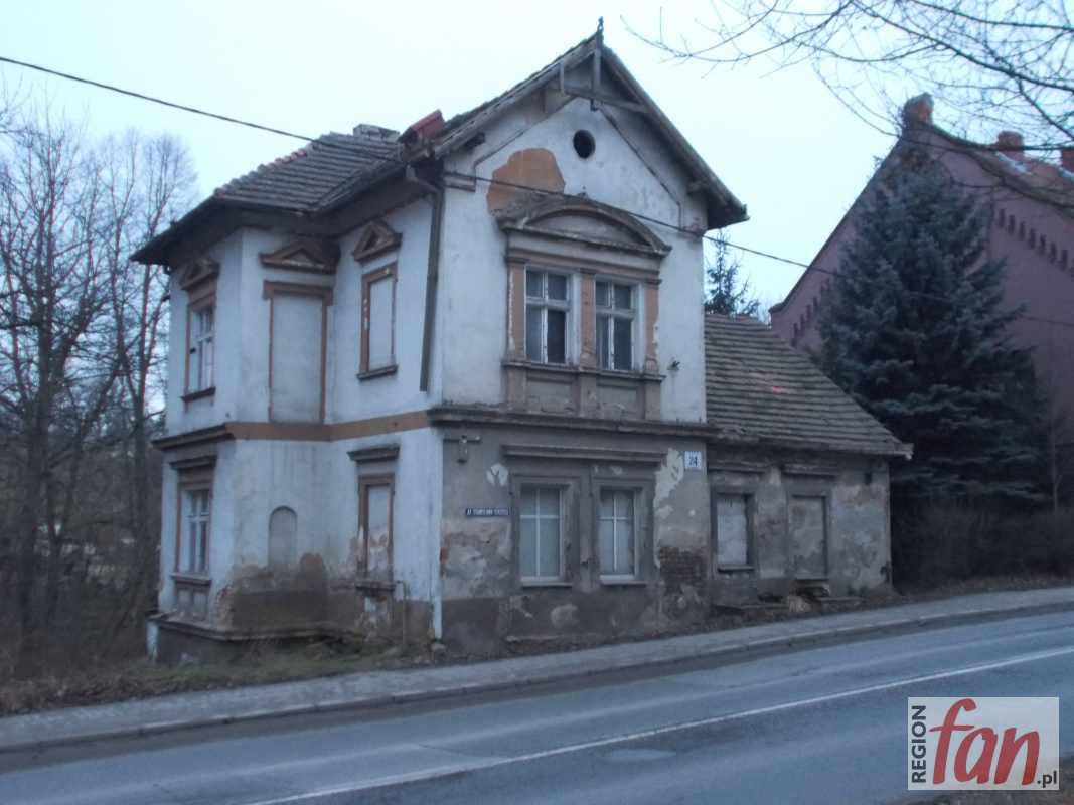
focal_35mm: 39
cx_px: 537
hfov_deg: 47.9
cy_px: 402
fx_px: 1210
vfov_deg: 36.8
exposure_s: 1/40
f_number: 3.9
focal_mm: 6.9
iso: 640
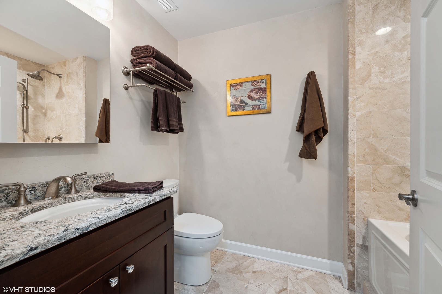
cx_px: 221
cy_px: 147
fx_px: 172
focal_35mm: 14
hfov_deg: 104.3
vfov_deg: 81.1
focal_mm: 14
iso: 400
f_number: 8
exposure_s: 1/15
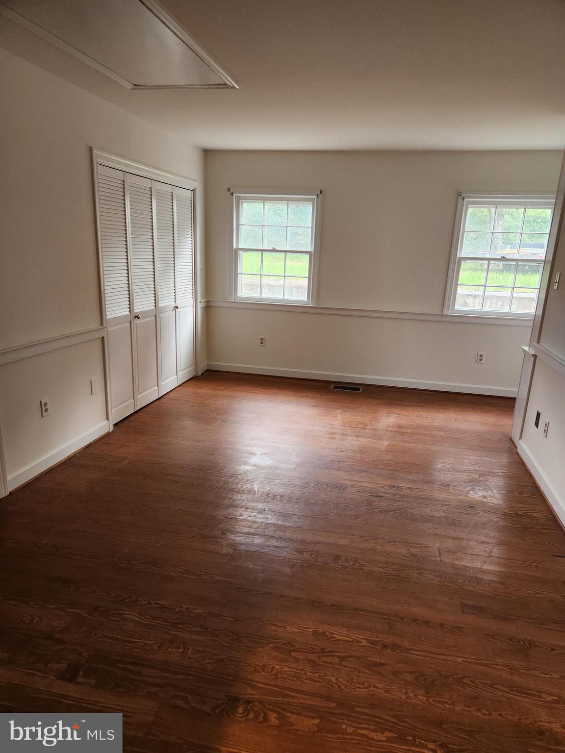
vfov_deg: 73.9
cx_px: 282
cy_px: 376
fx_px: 501
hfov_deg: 58.9
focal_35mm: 23
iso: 200
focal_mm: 5.4
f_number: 1.8
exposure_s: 1/120
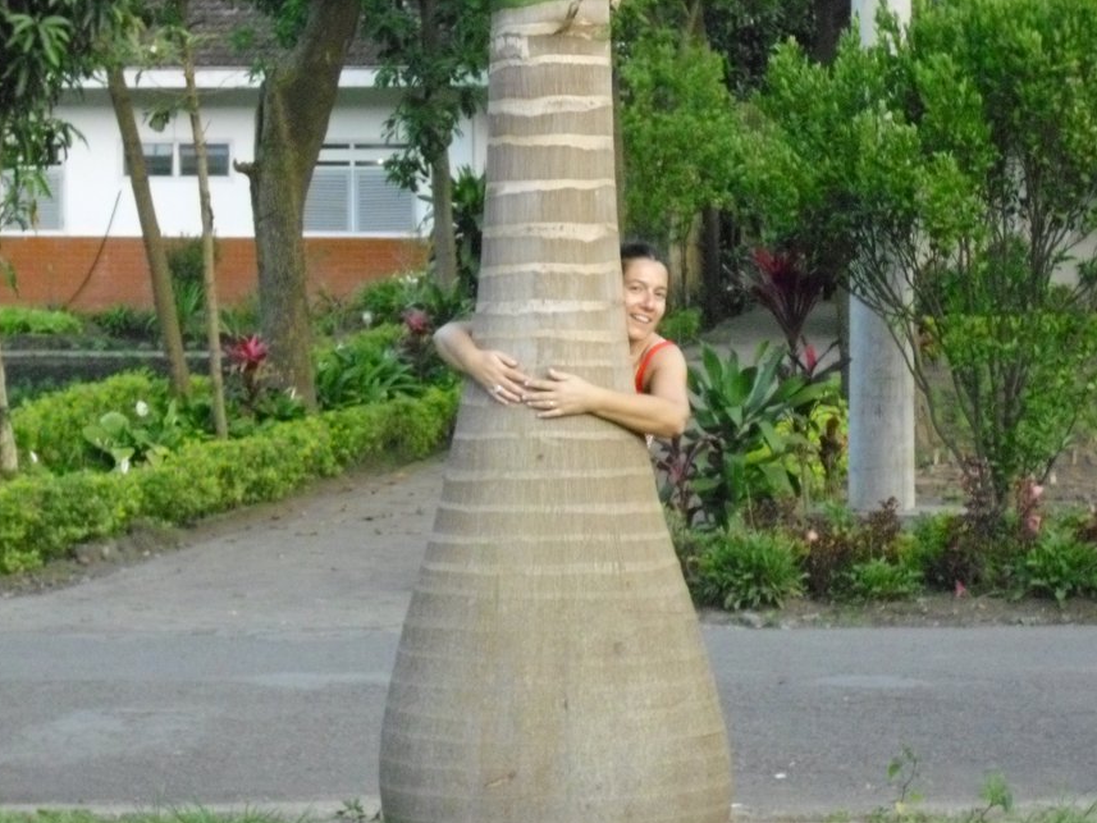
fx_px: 4279
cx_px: 503
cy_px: 488
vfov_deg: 11.0
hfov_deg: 14.6
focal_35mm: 135
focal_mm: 18.6
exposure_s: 1/80
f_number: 5.2
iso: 800
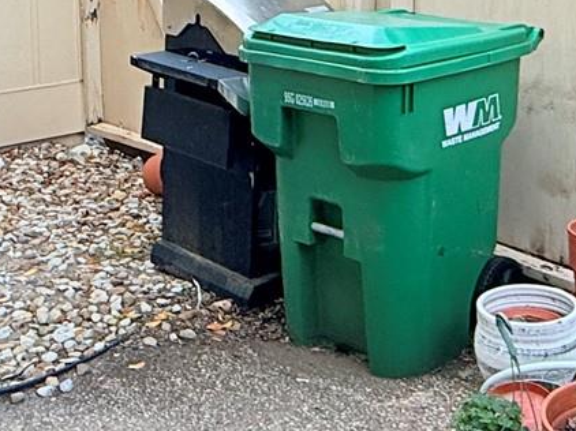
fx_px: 1131
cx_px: 422
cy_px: -48
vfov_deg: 20.5
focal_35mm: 68
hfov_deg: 28.2
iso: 64
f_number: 2.2
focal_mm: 2.22
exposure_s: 1/370
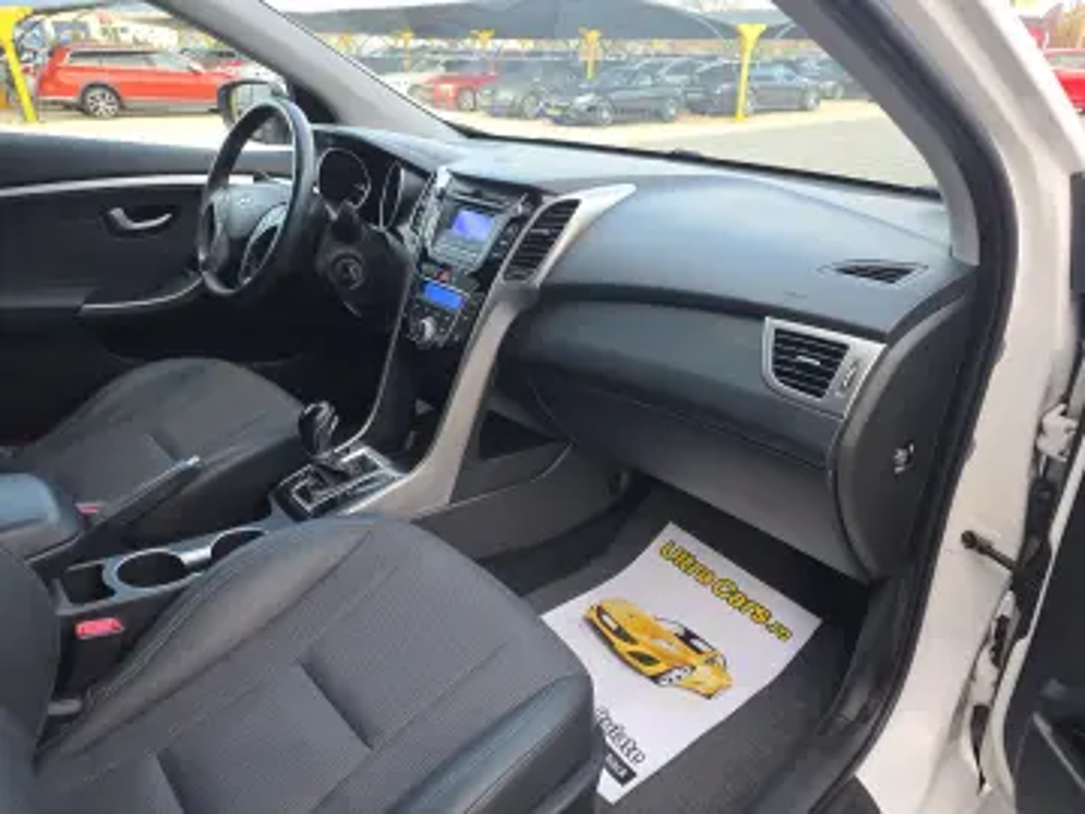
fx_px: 721
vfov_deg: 58.9
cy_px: 407
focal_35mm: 23
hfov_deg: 73.9
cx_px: 542
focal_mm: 6.25
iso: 160
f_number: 1.7
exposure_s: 1/180
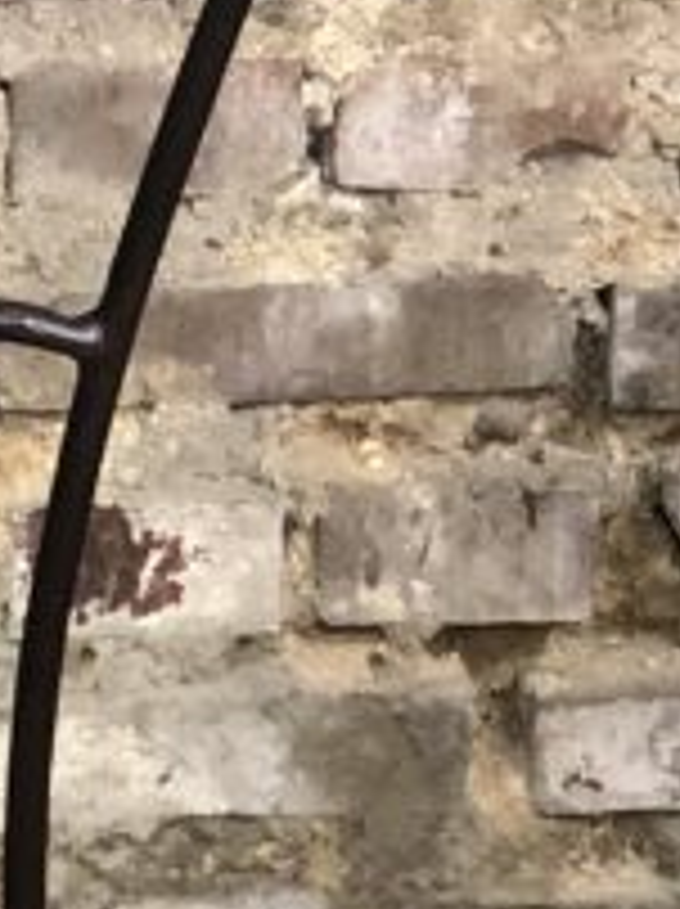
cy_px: 4
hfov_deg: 5.5
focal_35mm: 264
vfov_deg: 7.5
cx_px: -680
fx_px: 6929
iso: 125
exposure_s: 1/33
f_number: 2.4
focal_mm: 6
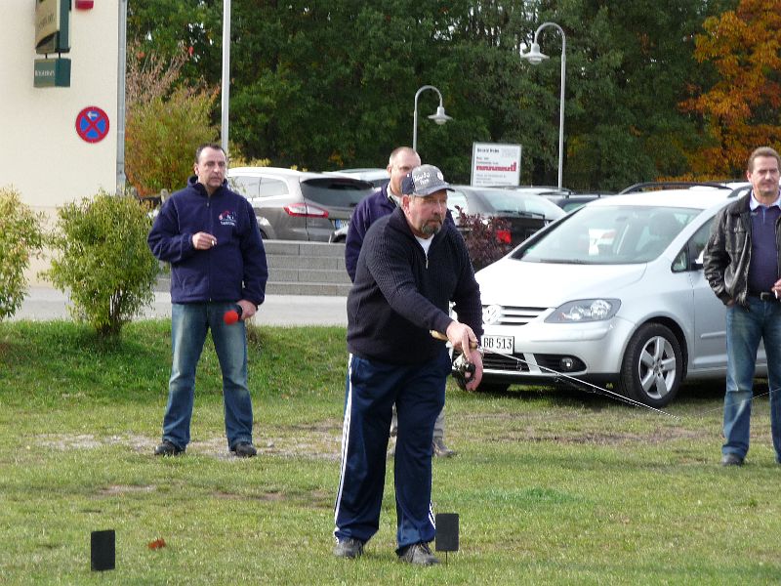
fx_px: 3181
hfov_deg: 14.0
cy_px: 293
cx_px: 390
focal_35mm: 141
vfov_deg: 10.5
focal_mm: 24.1
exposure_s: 1/125
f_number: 4.8
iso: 100
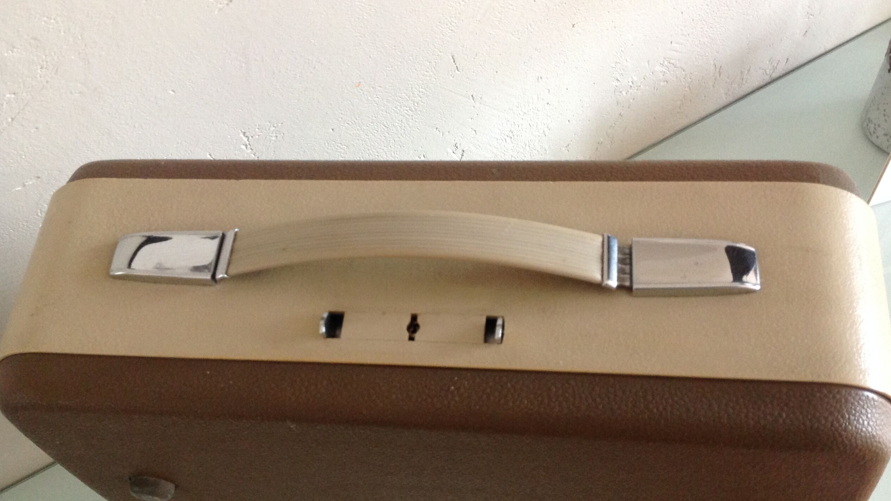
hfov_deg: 51.6
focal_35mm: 39
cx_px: 445
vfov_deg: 30.4
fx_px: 921
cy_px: 273
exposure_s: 1/15
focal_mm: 4.28
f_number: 2.4
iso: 200
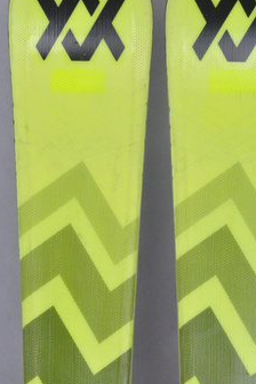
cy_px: 190
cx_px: 157
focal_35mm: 211
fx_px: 2247
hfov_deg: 6.5
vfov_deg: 9.8
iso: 3200
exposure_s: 1/125
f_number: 9.5
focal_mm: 105
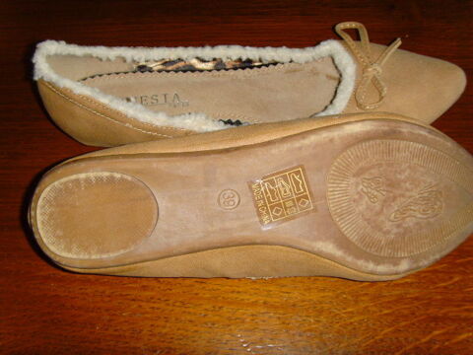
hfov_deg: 47.9
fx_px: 533
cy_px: 178
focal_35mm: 39
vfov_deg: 36.8
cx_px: 236
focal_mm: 6.6
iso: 200
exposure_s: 1/45
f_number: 3.5
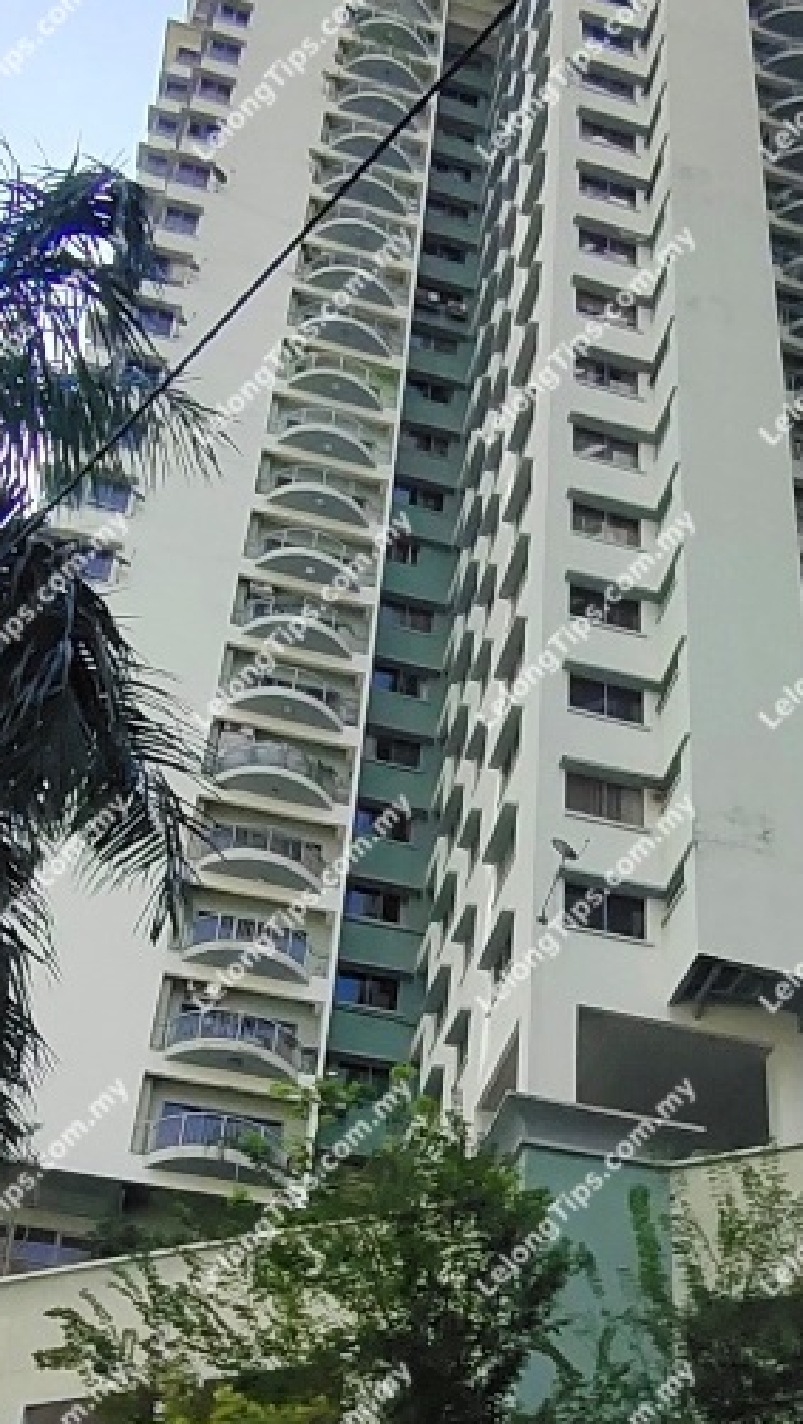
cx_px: 539
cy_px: 974
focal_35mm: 44
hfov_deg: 27.0
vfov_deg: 45.5
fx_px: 1663
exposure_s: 1/1141
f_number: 2.2
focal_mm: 1.66
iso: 50
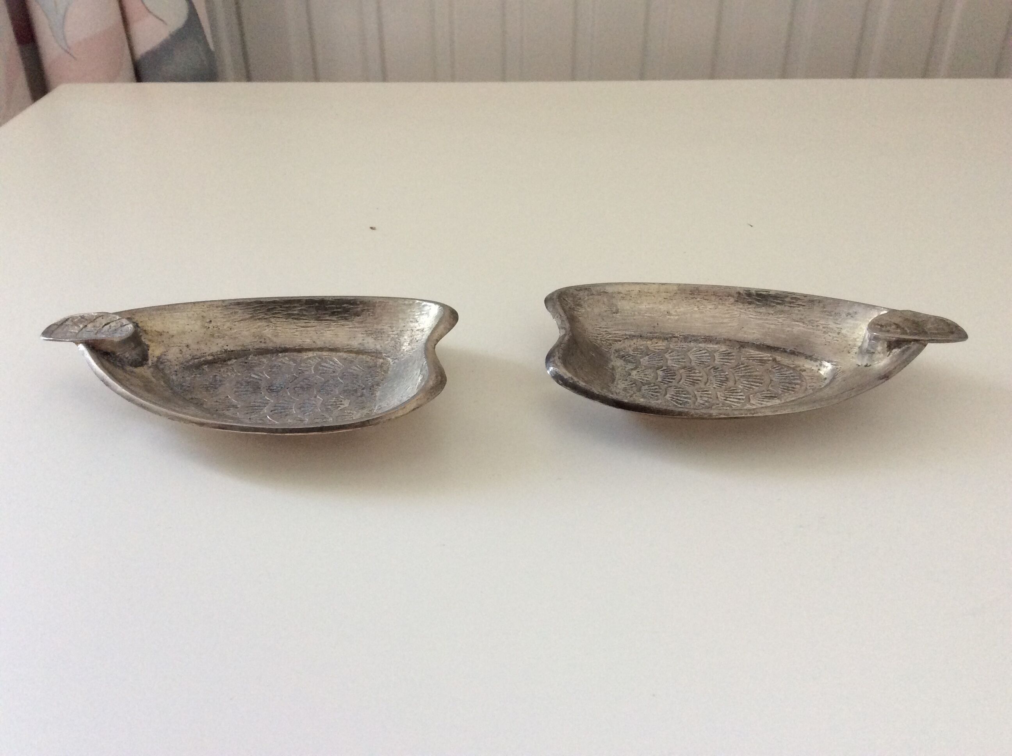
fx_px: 934
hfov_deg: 56.9
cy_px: 378
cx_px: 506
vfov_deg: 44.1
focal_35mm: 32
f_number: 2.4
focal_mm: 3.3
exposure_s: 1/25
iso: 125
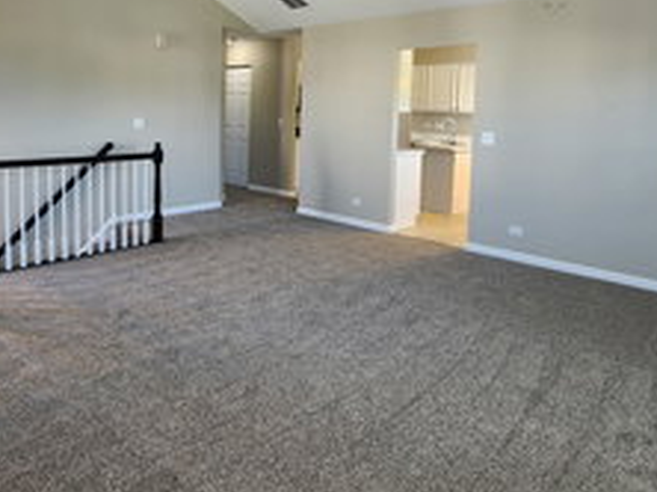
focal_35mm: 25
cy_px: 142
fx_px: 474
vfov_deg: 53.1
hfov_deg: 69.2
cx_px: 286
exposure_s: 1/60
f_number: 2.2
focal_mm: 2.2
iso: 100
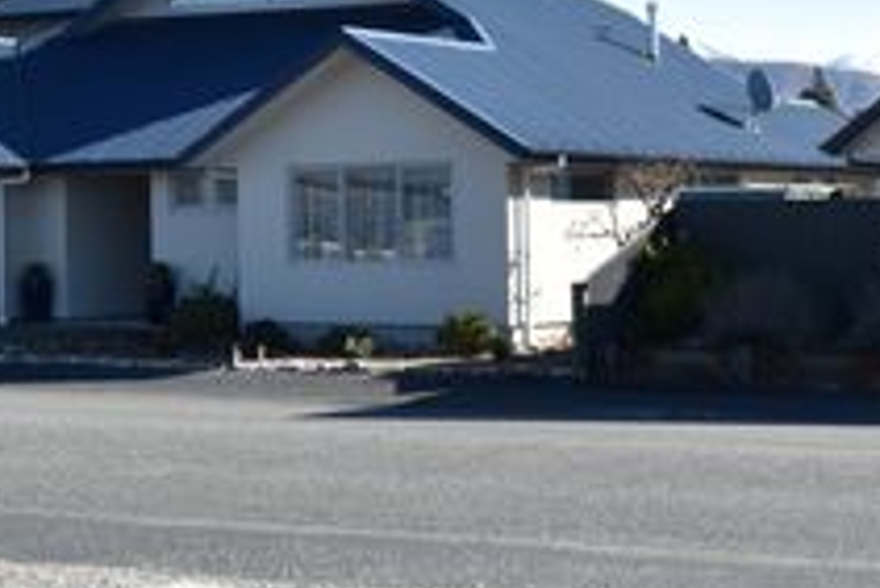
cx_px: 772
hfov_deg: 21.5
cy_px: 350
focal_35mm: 93
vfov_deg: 14.7
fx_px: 2270
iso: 200
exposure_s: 1/400
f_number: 10
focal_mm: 17
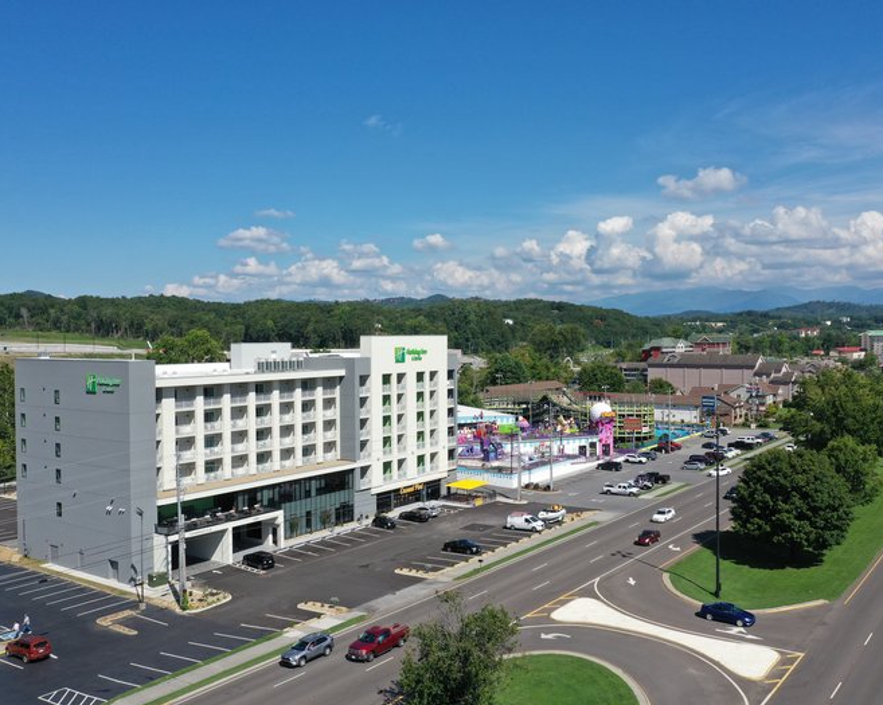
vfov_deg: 45.8
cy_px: 355
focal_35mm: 32
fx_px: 836
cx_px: 489
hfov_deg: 55.6
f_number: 6.3
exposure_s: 1/500
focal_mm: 10.26
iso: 100
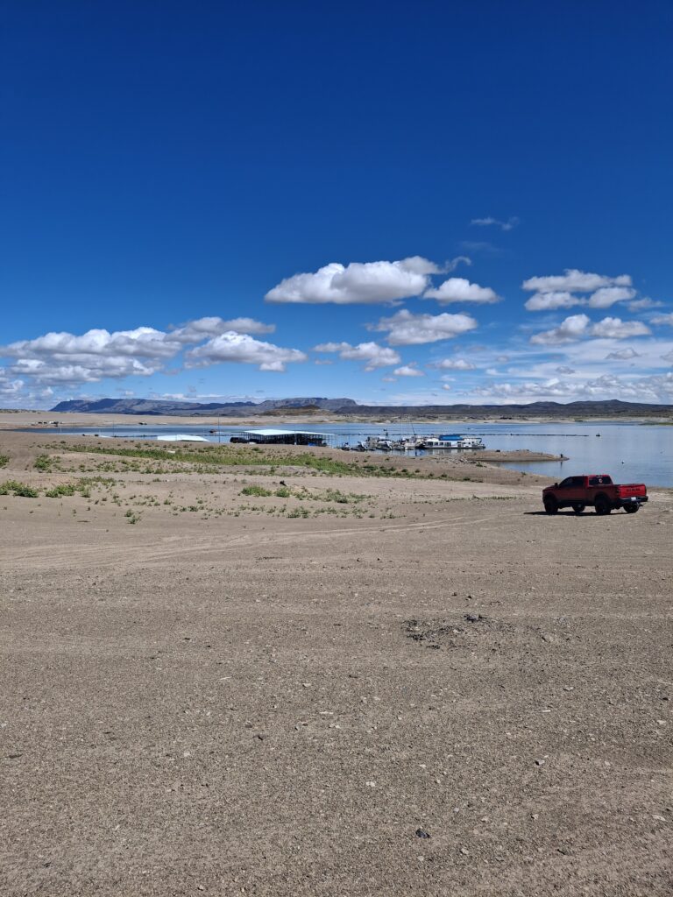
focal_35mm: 25
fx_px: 648
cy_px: 448
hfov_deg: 54.9
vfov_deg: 69.4
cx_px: 336
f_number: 1.8
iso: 32
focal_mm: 4.69
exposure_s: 1/2667
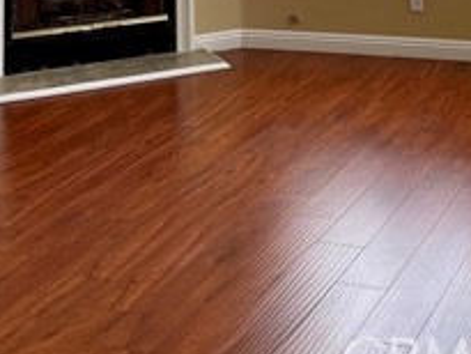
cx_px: 310
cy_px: -345
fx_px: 1103
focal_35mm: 81
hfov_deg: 24.0
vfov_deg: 15.0
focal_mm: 4.2
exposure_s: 1/121
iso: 50
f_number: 1.6
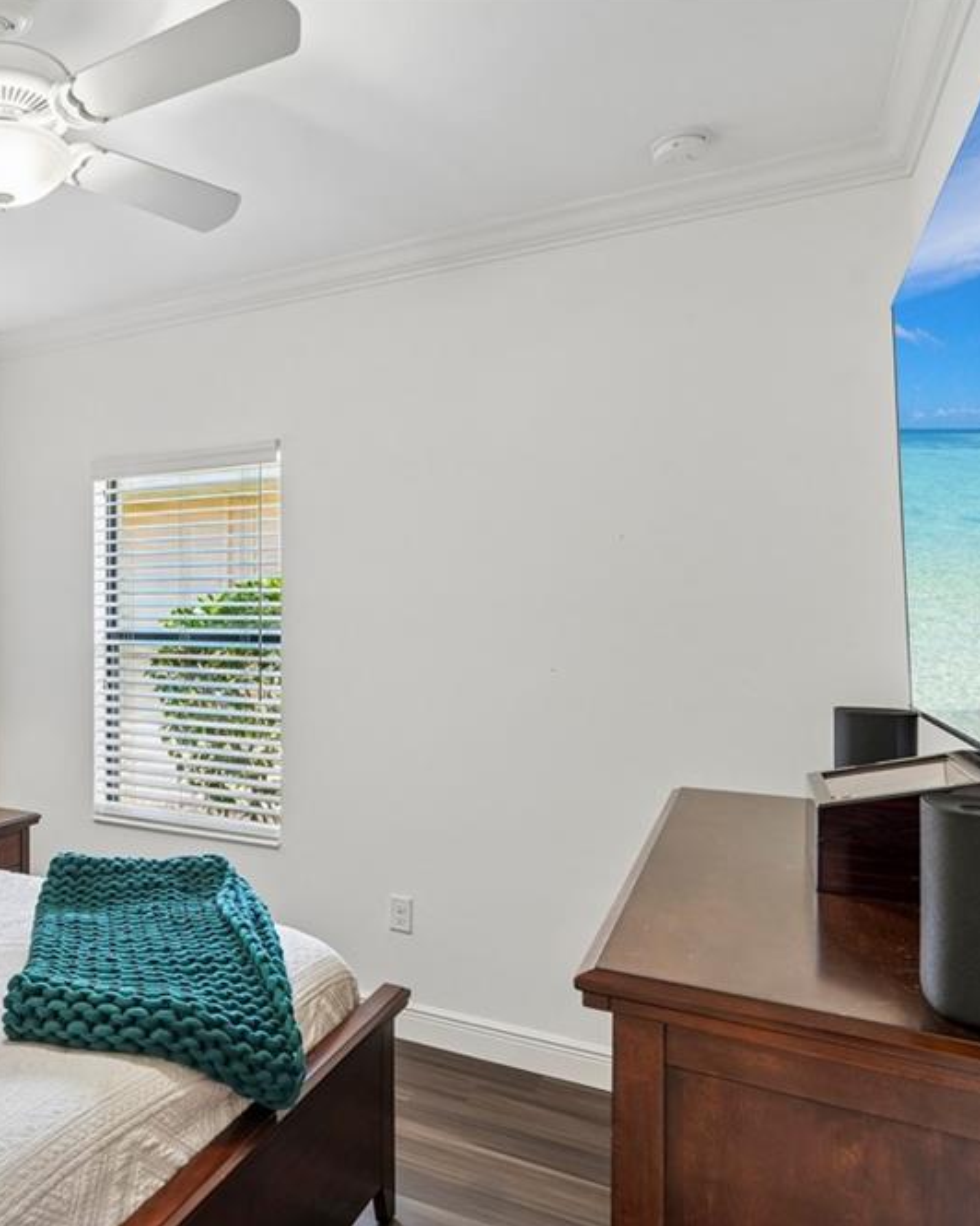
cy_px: 617
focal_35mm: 26
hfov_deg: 50.1
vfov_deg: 66.0
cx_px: 138
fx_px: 943
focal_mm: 18
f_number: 8
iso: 400
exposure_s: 1/10
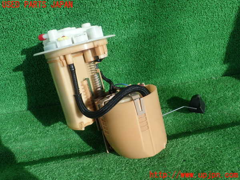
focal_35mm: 30
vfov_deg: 46.8
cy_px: 90
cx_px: 120
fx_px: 208
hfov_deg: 60.0
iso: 100
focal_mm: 5.5
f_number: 3.2
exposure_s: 1/125
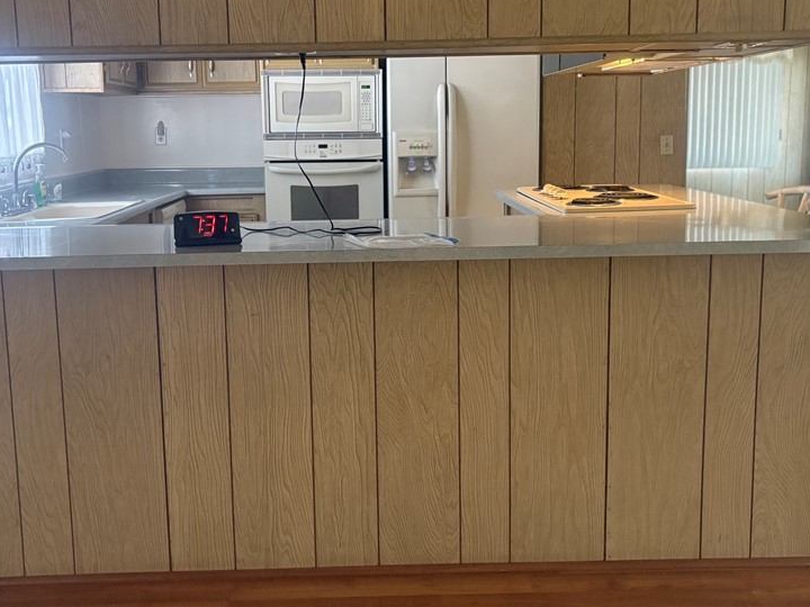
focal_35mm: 37
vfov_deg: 38.5
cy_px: 246
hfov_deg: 50.1
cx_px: 370
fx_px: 866
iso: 400
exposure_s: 1/40
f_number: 1.6
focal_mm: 5.96
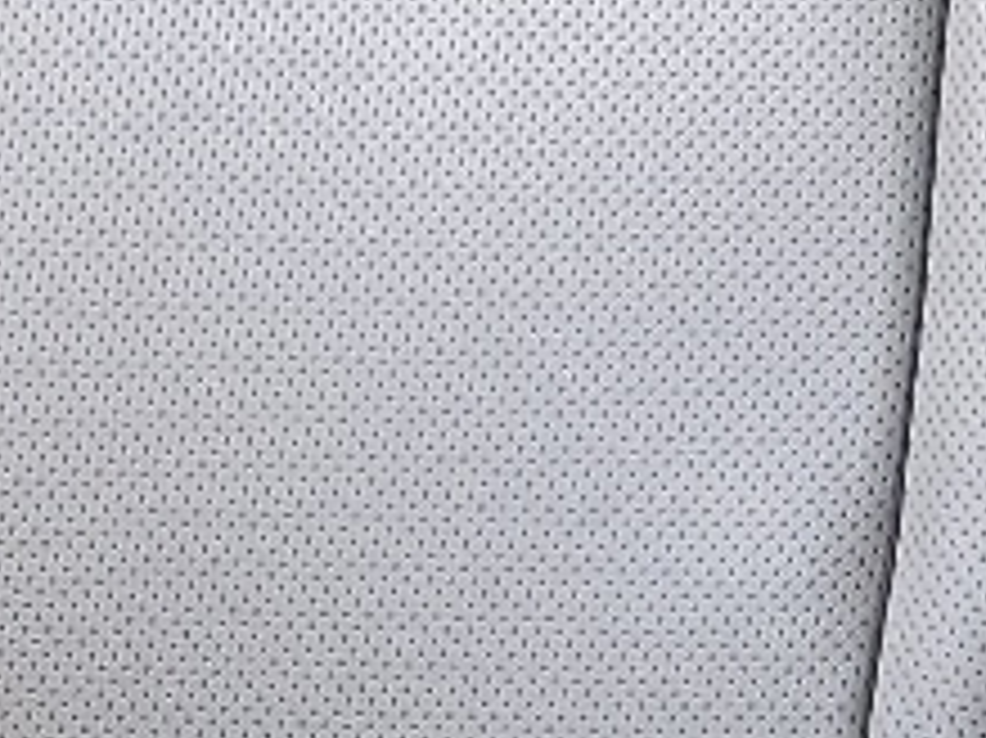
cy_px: -1080
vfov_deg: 7.3
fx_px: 5409
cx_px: 1967
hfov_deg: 9.7
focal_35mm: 190
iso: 69
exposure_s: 1/120
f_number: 1.5
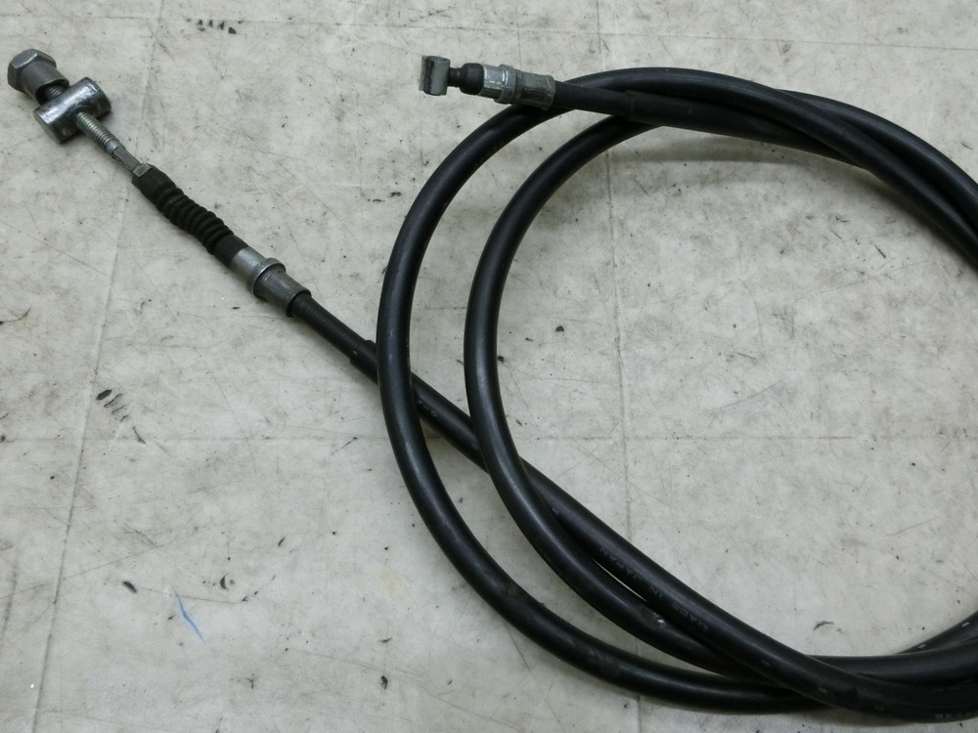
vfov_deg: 44.2
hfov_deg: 56.6
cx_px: 564
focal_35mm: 32
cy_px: 366
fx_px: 904
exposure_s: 1/100
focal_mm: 4.5
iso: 400
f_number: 3.5
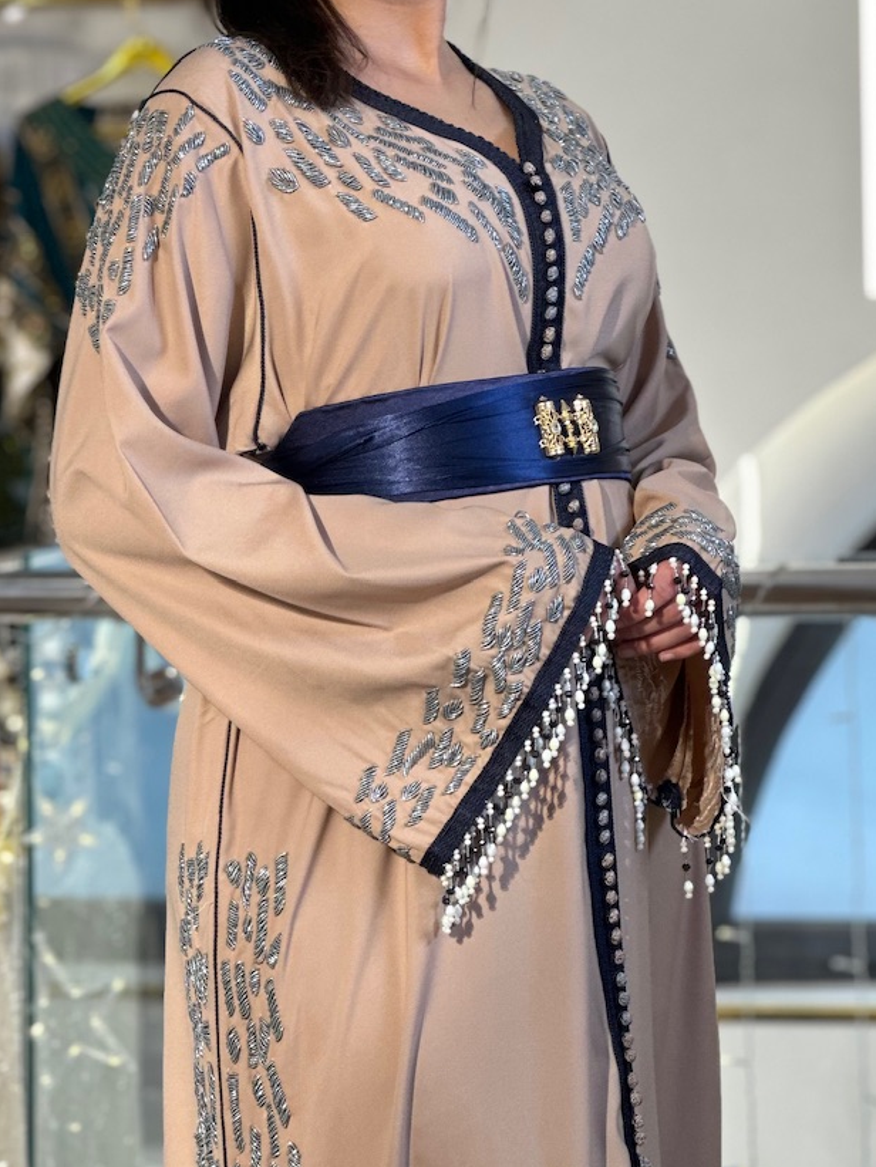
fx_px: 4048
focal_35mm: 120
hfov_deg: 12.3
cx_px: 361
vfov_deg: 16.4
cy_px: 341
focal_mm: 9
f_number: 2.8
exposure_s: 1/100
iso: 64
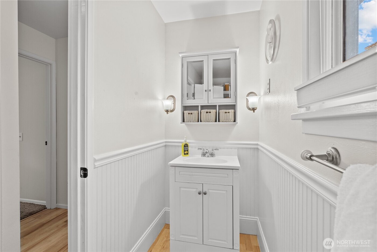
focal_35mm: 16
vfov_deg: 73.7
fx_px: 168
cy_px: 126
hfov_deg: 96.7
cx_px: 188
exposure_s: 1/5
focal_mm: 16
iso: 640
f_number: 9
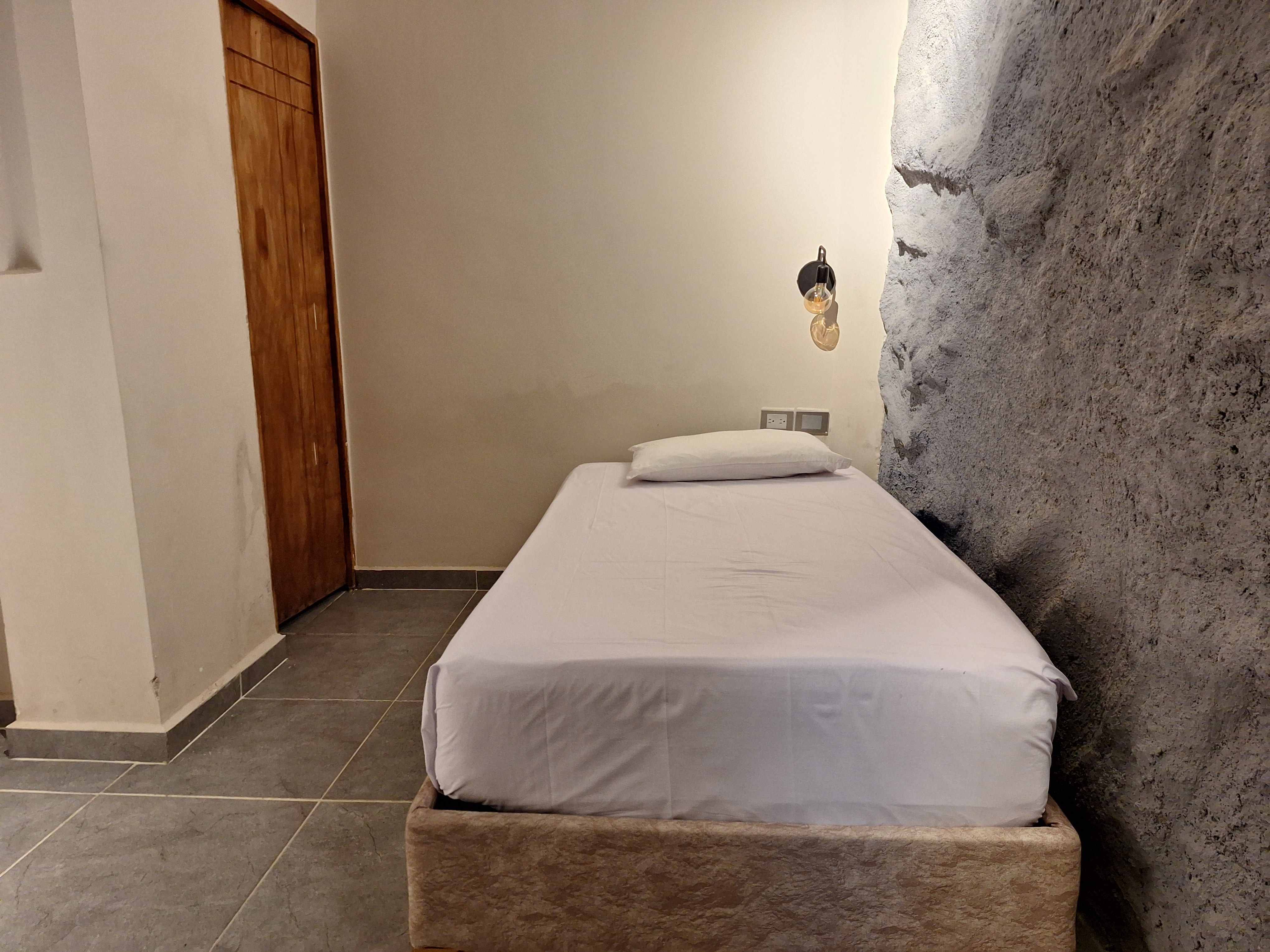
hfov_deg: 73.9
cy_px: 476
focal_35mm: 23
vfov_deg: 58.9
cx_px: 635
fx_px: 844
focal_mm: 5.54
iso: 200
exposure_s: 1/40
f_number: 1.8
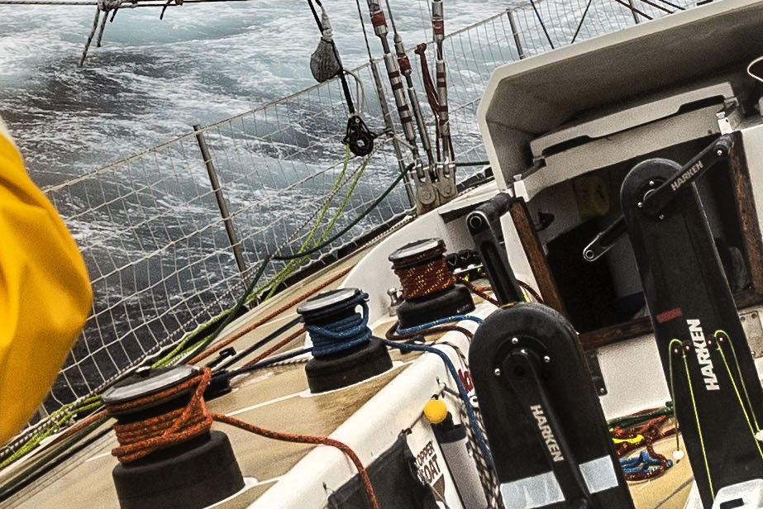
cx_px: 608
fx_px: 2290
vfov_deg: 12.4
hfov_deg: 18.7
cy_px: -123
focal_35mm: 108
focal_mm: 24
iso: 500
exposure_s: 1/640
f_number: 9
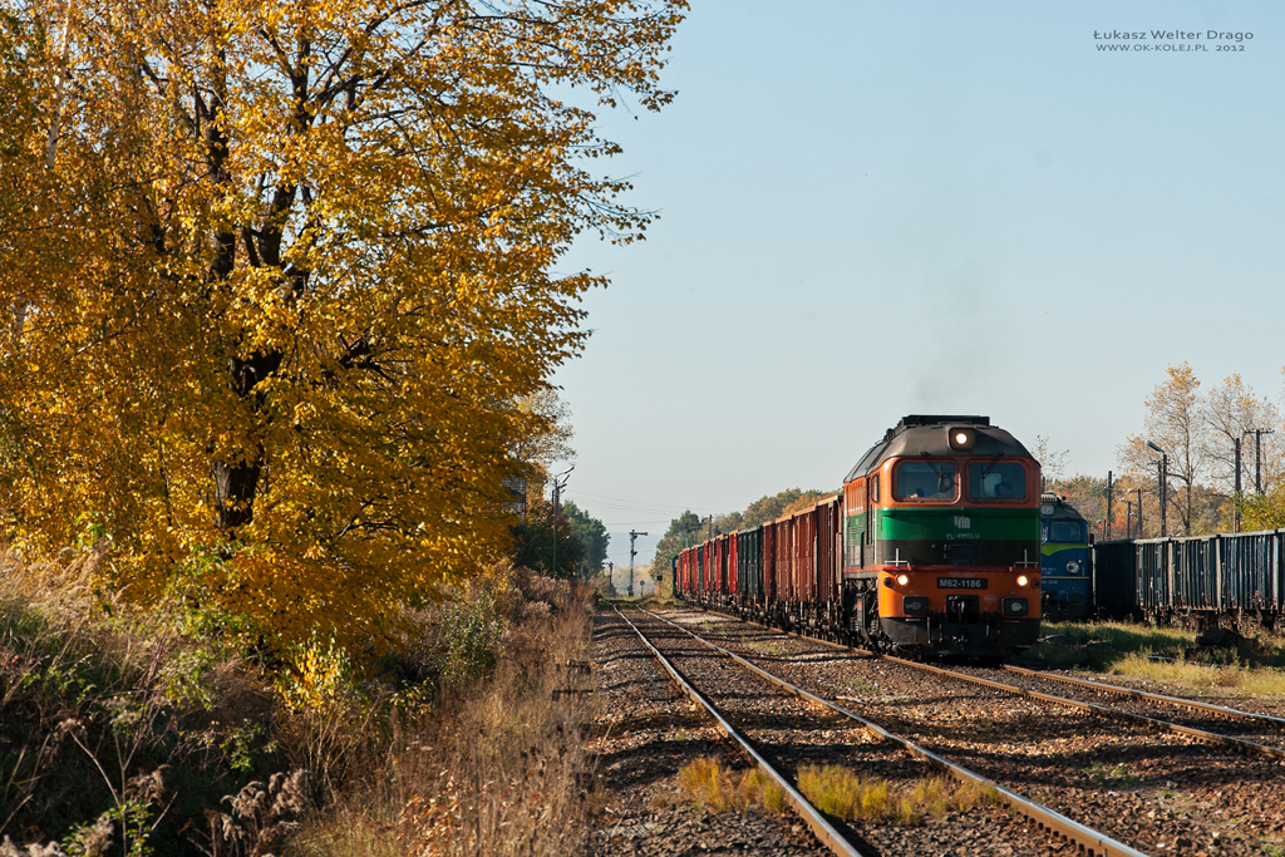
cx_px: 642
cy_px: 428
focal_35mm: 128
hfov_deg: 16.1
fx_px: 4551
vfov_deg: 10.8
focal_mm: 85
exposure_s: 1/400
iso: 200
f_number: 9
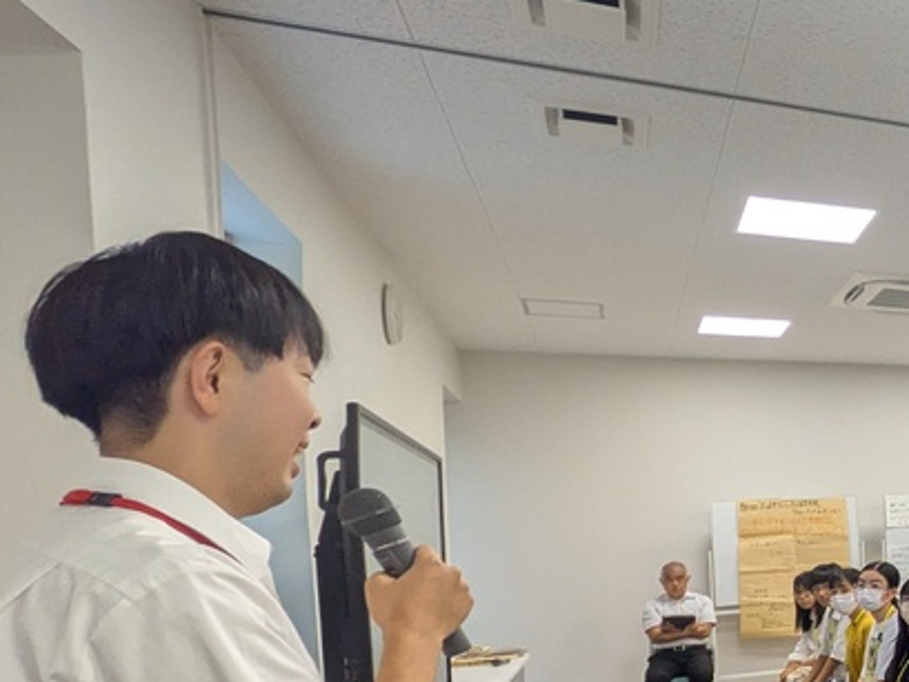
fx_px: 972
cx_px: 1169
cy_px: 521
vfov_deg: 37.6
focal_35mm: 37
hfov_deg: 35.3
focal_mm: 1.83
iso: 84
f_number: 2.2
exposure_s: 1/120
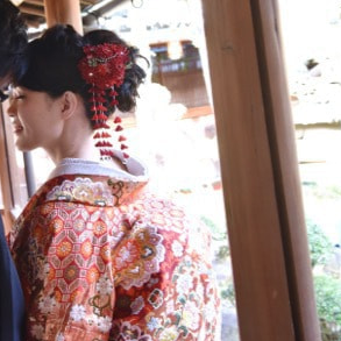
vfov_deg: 23.9
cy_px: 106
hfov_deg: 23.3
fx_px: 802
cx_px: 24
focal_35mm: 72
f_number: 5.6
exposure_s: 1/125
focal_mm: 34
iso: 2000
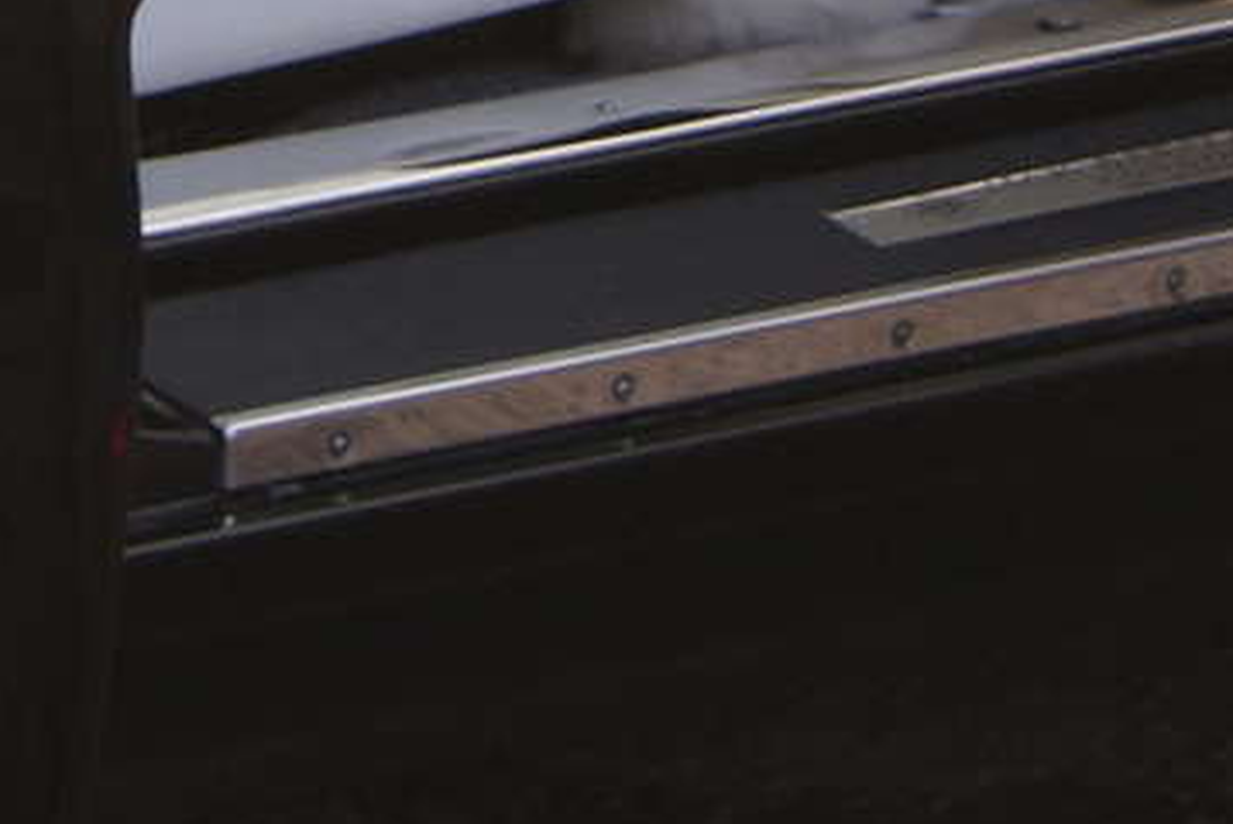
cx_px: -807
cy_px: -1008
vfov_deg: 3.3
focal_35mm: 418
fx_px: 14328
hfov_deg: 4.9
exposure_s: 1/125
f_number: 6.3
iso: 100
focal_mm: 50
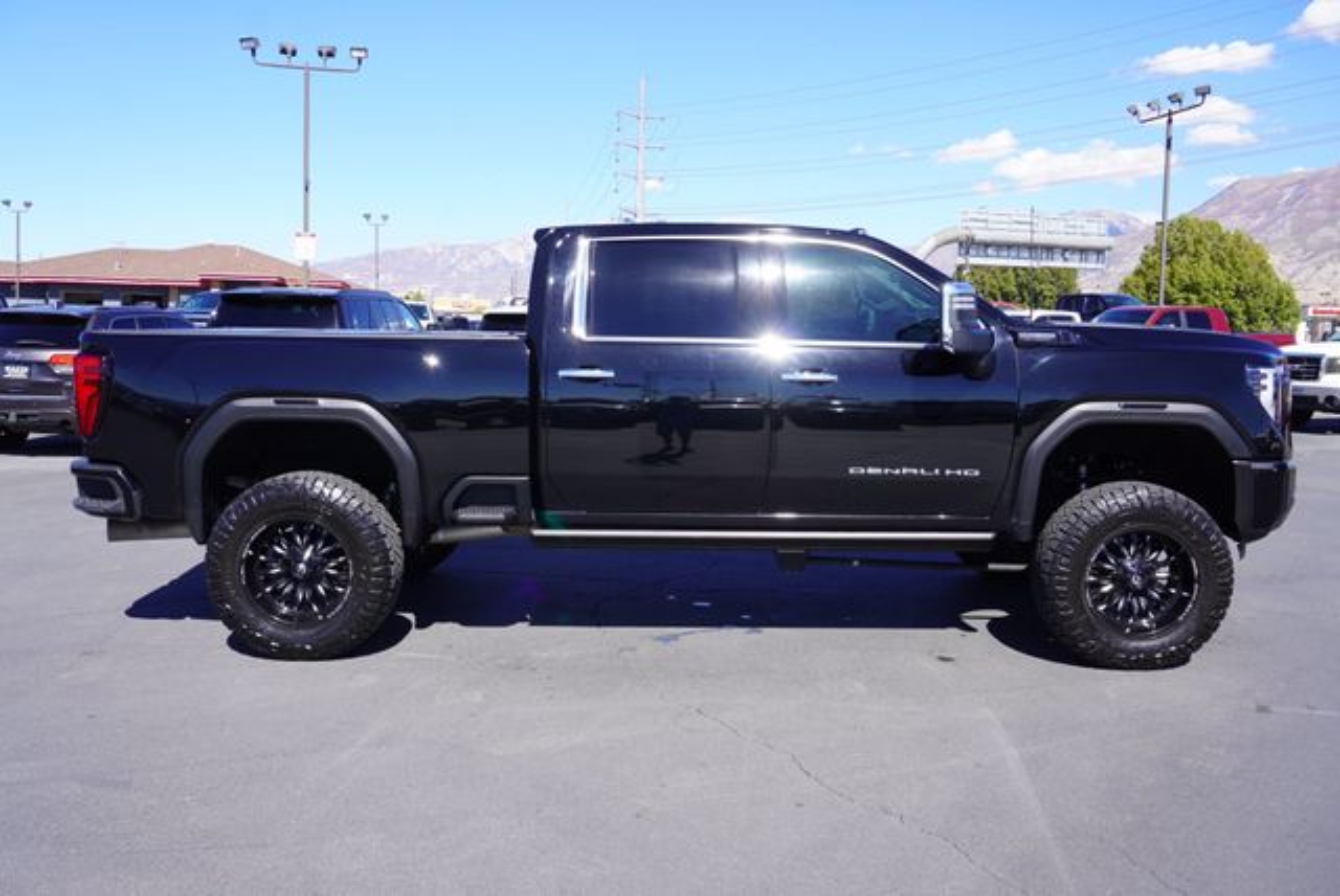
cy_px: 448
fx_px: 1118
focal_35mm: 30
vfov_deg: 43.7
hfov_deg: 61.9
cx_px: 670
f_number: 8
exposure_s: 1/125
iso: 100
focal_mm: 20
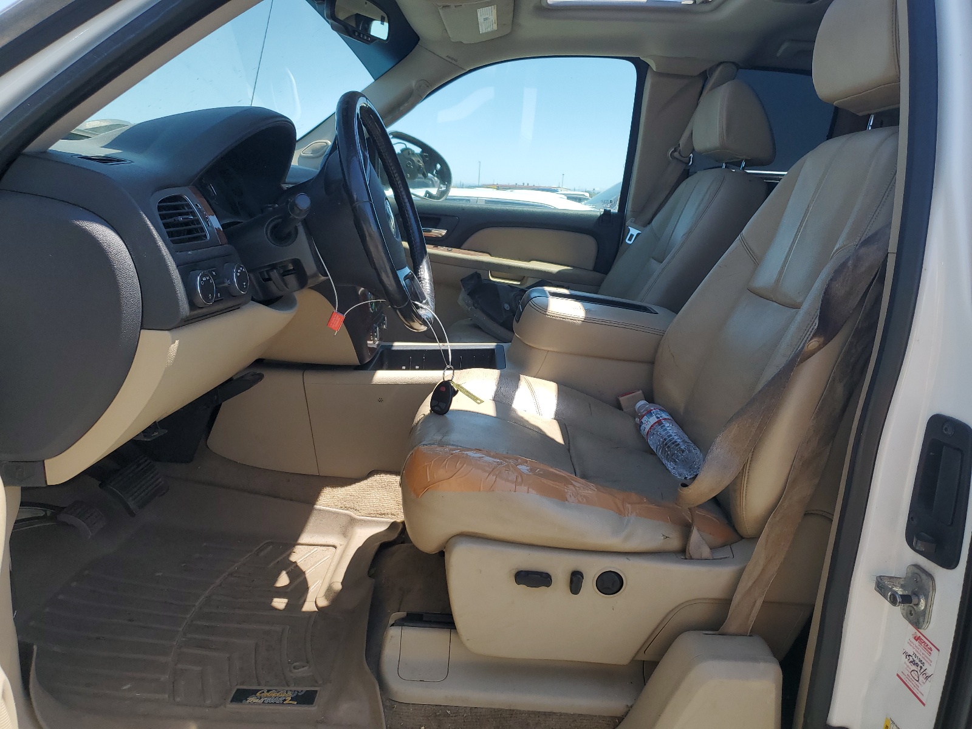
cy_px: 364
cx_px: 486
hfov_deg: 67.3
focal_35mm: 26
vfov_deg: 53.1
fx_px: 730
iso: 50
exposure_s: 1/1429
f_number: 1.5
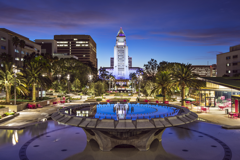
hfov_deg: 54.4
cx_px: 120
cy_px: 80
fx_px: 233
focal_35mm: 35
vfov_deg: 37.9
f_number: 8
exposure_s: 20
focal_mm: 35
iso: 100
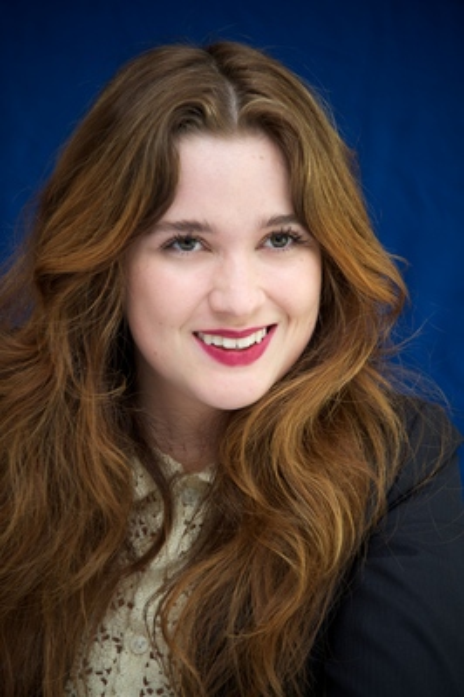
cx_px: 232
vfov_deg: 8.2
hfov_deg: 5.5
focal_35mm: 250
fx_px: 4841
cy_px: 348
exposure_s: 1/60
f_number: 5.6
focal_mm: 250
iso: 500
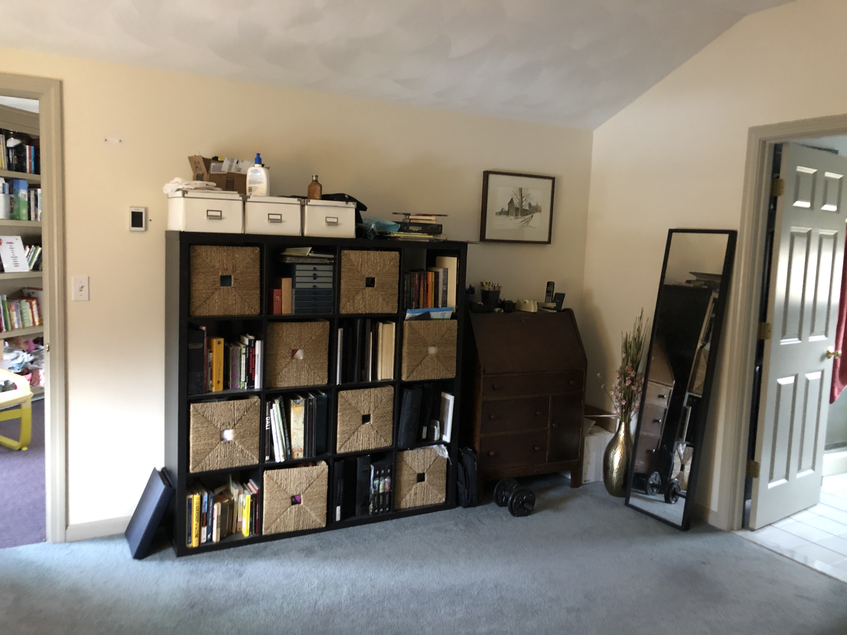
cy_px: 318
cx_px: 424
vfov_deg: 49.7
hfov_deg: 63.4
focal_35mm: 28
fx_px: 685
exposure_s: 1/5
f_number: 1.8
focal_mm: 3.99
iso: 80
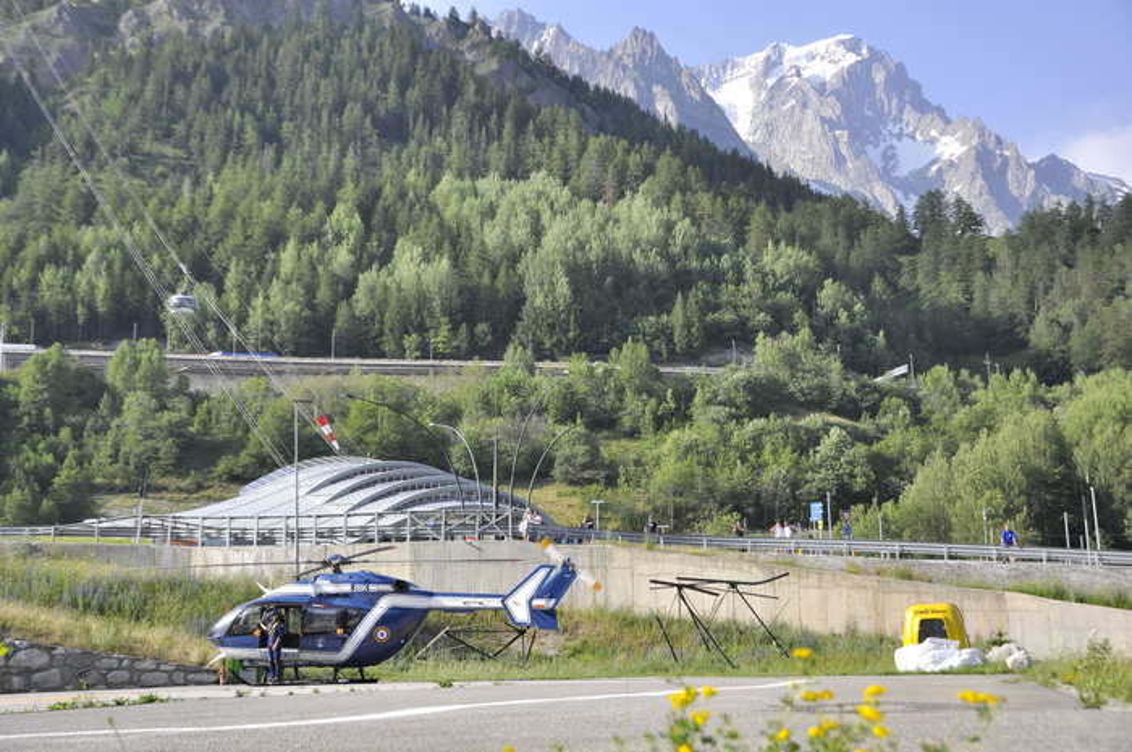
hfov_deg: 41.2
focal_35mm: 48
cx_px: 566
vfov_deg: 28.0
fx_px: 1508
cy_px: 376
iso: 400
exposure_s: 1/1250
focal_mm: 32
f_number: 5
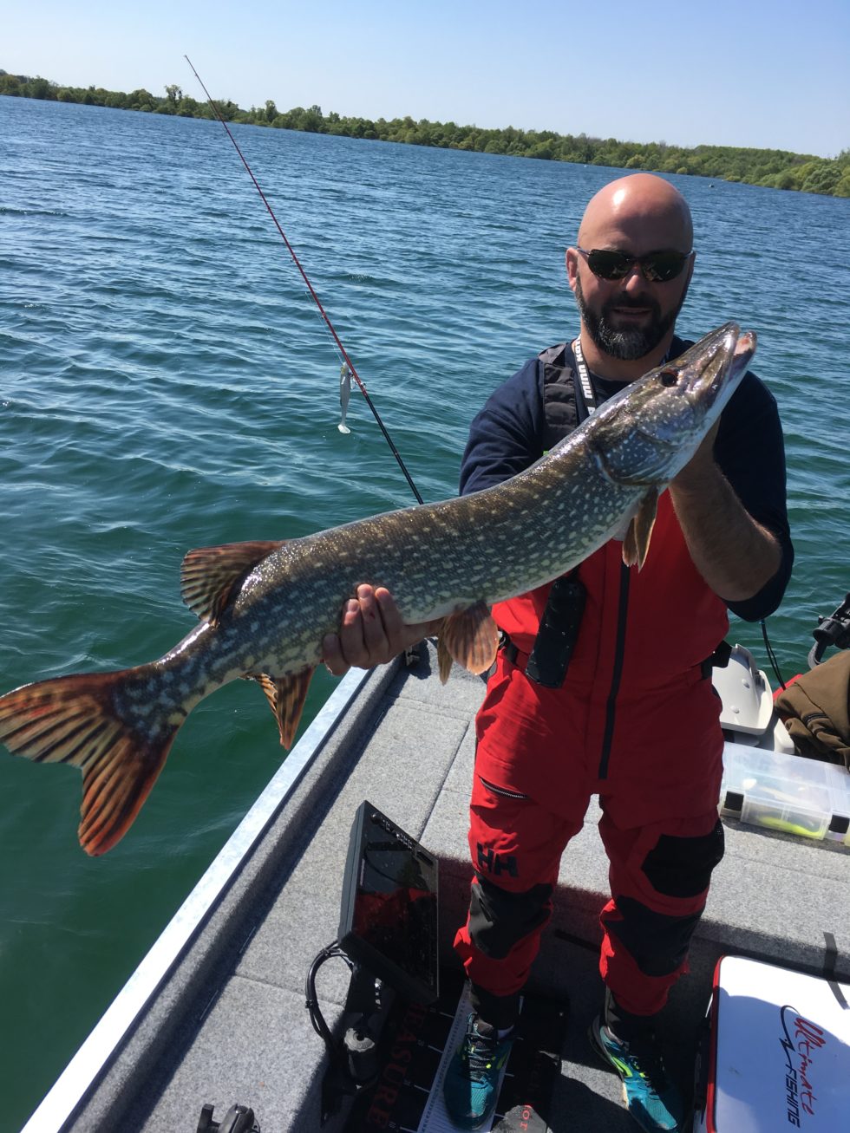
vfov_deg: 61.7
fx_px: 950
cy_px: 566
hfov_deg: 48.2
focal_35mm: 29
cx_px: 425
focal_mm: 4.15
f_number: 2.2
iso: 25
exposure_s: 1/1166
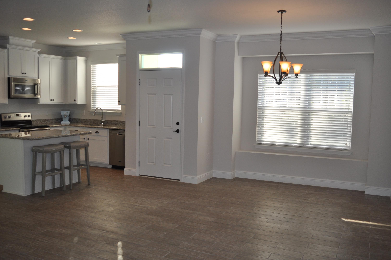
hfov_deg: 55.2
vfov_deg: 38.3
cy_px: 130
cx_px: 196
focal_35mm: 34
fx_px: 374
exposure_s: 1/200
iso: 360
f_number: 3.8
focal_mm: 23
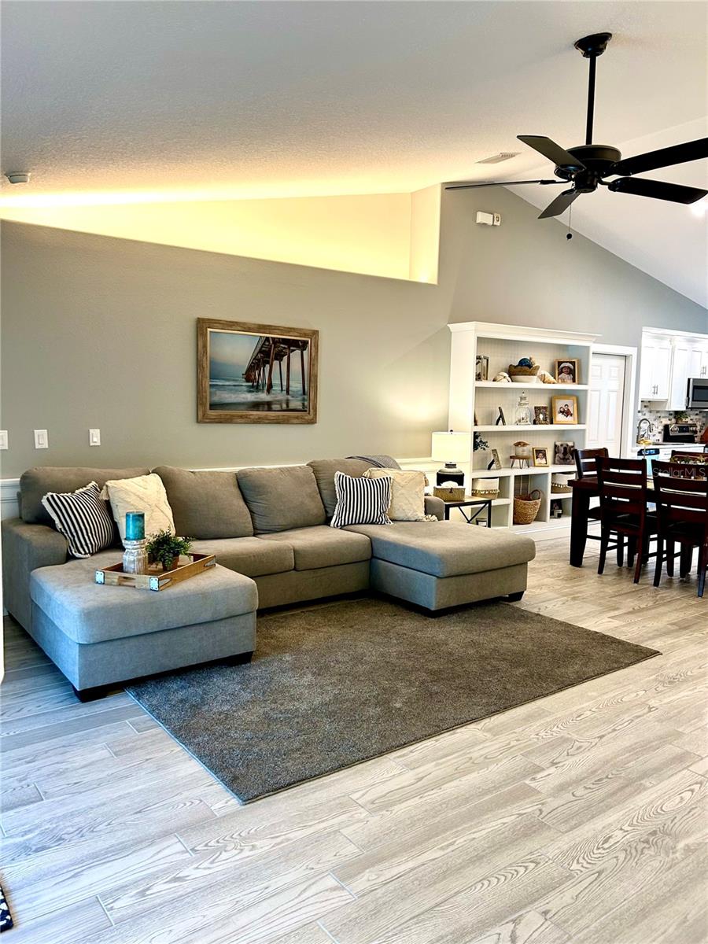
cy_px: 472
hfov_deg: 53.1
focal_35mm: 26
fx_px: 709
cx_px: 354
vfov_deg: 67.3
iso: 100
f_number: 1.5
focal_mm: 5.7
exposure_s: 1/60
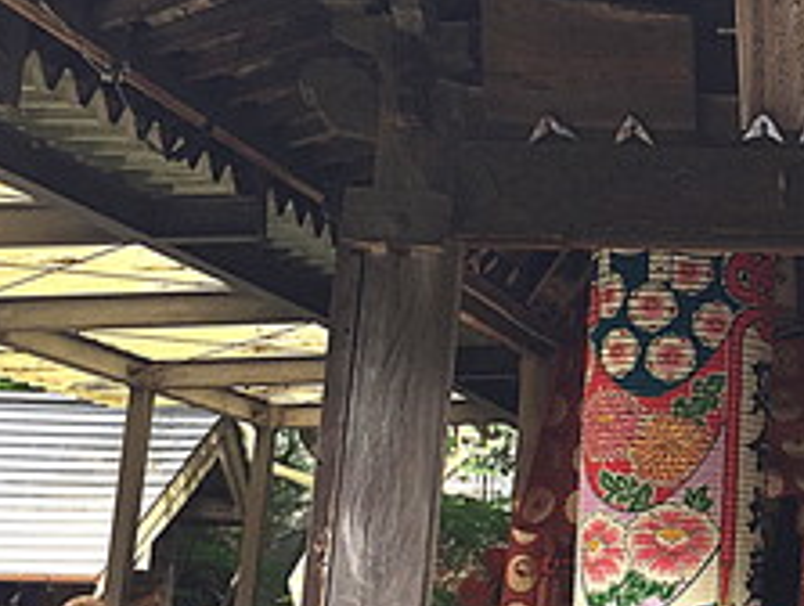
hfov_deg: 21.0
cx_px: 955
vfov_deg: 17.0
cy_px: 265
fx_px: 2024
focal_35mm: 87
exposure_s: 1/338
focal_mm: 4.15
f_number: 2.2
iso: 32
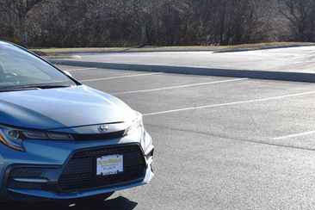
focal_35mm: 92
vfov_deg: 14.9
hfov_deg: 21.7
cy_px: 67
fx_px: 804
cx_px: 41
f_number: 8
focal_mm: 35
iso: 100
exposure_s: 1/250
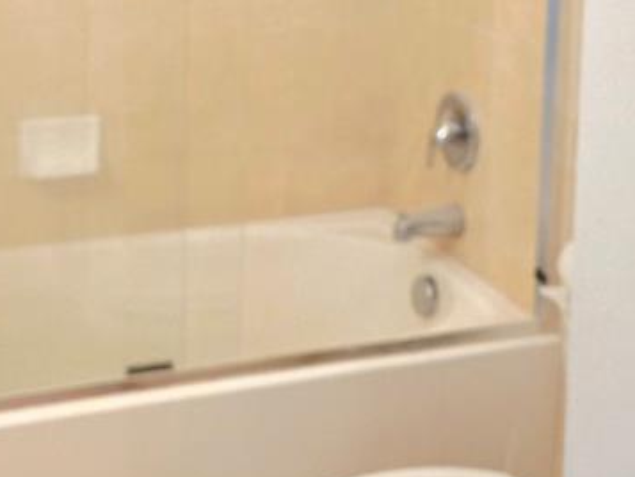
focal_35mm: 66
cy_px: -71
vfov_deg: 21.0
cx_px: 237
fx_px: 1211
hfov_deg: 29.3
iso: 640
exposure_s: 1/60.2
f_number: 1.8
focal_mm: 5.4
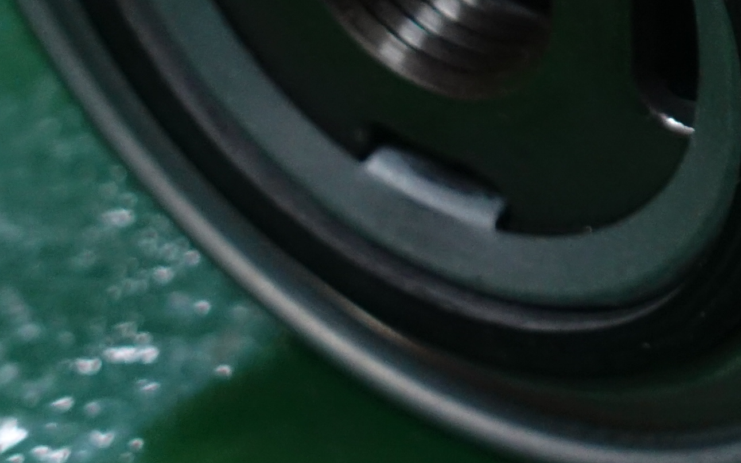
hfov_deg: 10.8
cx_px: 986
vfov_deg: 6.7
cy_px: -417
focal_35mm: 190
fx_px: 3837
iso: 800
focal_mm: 16.17
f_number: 2.8
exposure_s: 1/30
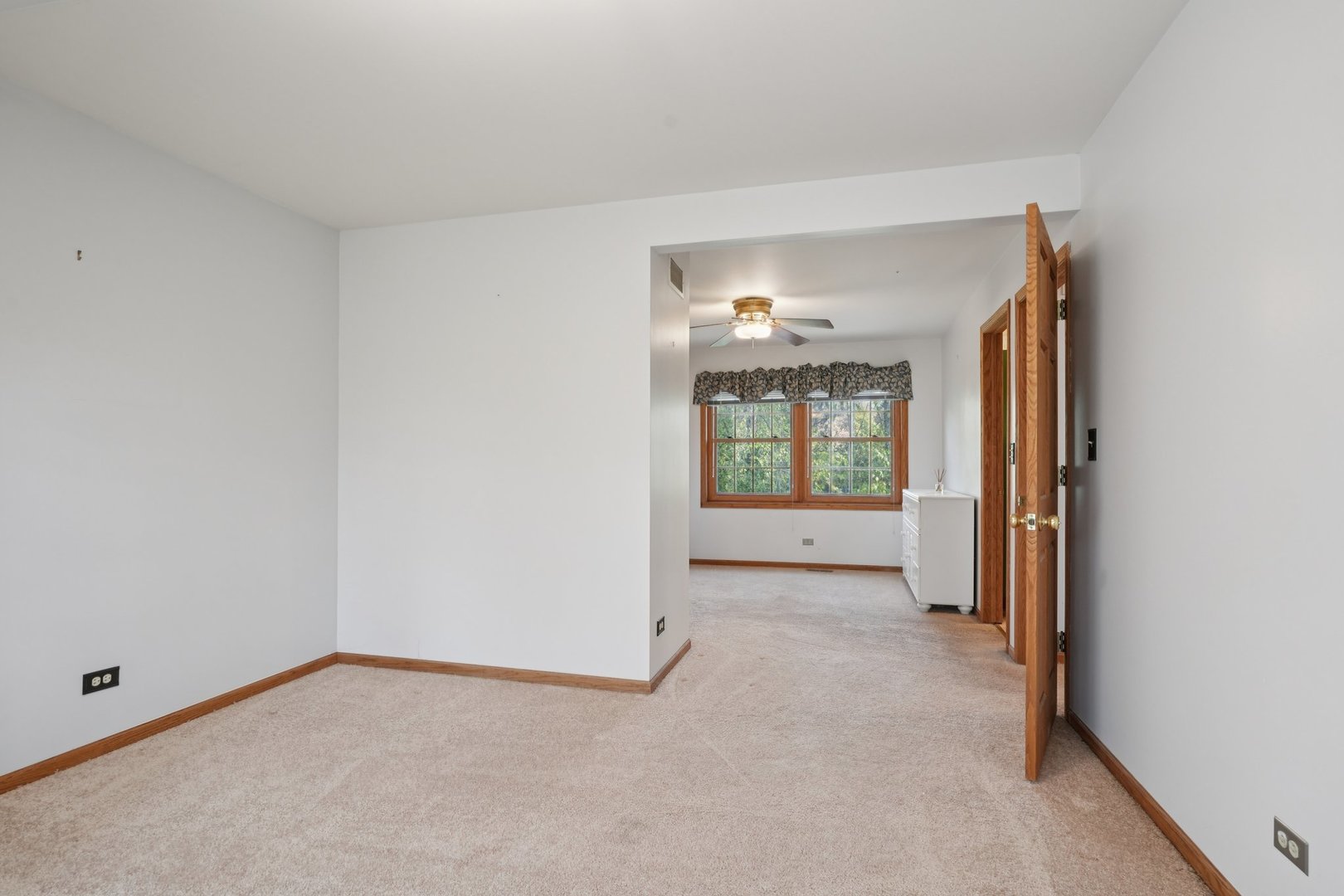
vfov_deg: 67.4
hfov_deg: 90.0
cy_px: 448
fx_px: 672
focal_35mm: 18
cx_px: 672
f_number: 8
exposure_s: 1/8
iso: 320
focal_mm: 18
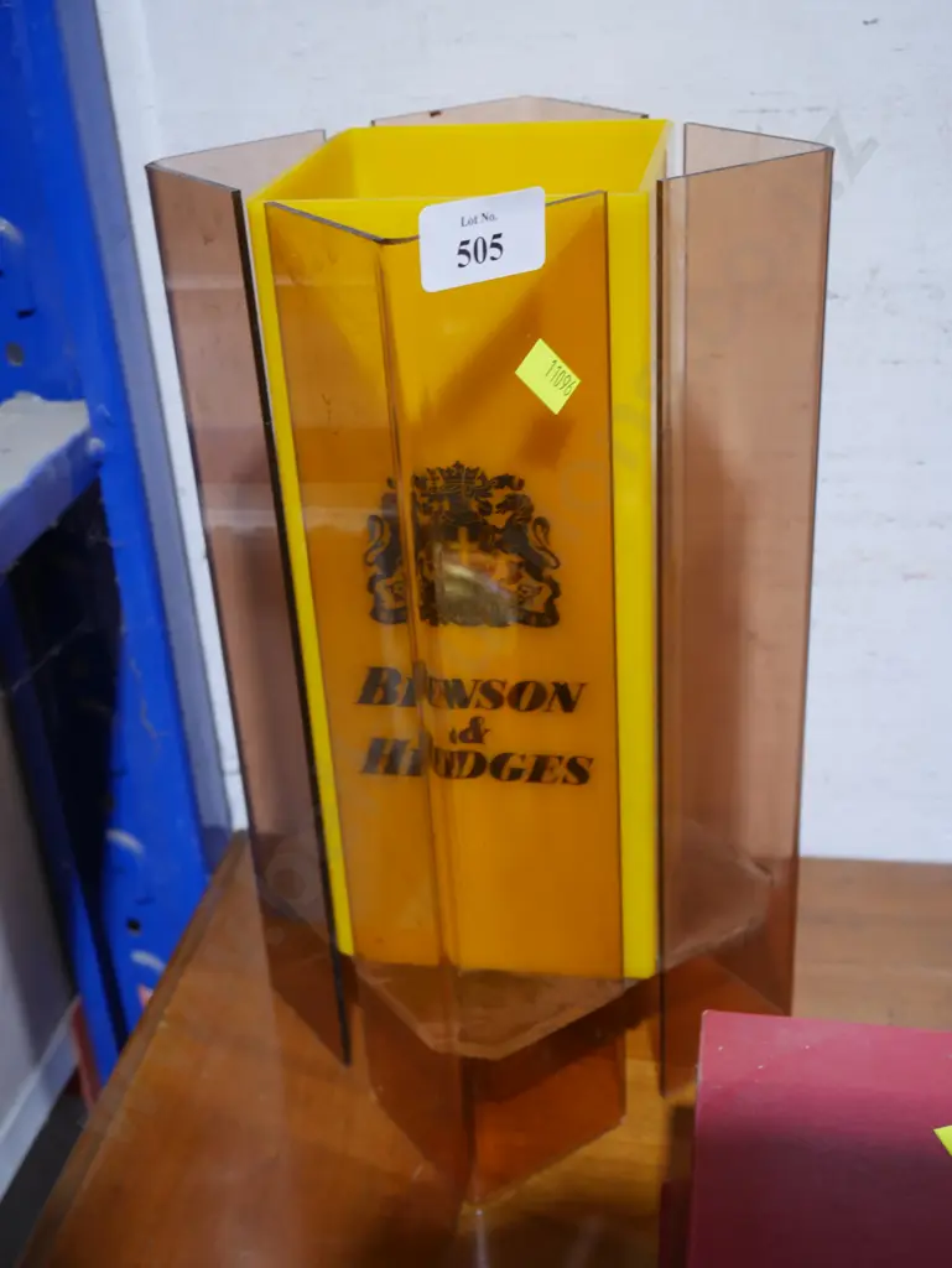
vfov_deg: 44.8
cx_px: 476
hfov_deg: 34.4
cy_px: 634
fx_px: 1539
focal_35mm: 42
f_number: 4.6
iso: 800
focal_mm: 21
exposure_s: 1/60
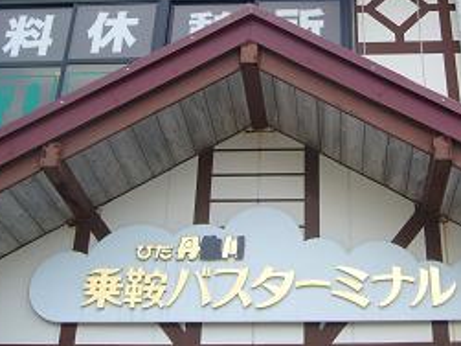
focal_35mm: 59
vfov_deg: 24.4
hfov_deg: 32.5
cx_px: 302
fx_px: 785
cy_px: 69
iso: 80
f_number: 5.6
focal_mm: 5.8
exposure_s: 1/200
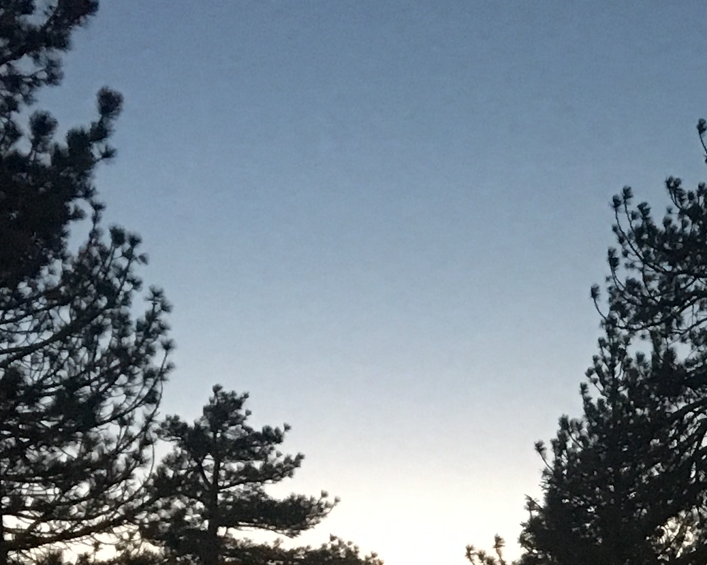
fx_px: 2301
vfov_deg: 13.3
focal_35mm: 110
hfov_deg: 16.5
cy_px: 834
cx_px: 913
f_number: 2.2
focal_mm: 4.15
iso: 200
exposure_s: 1/30
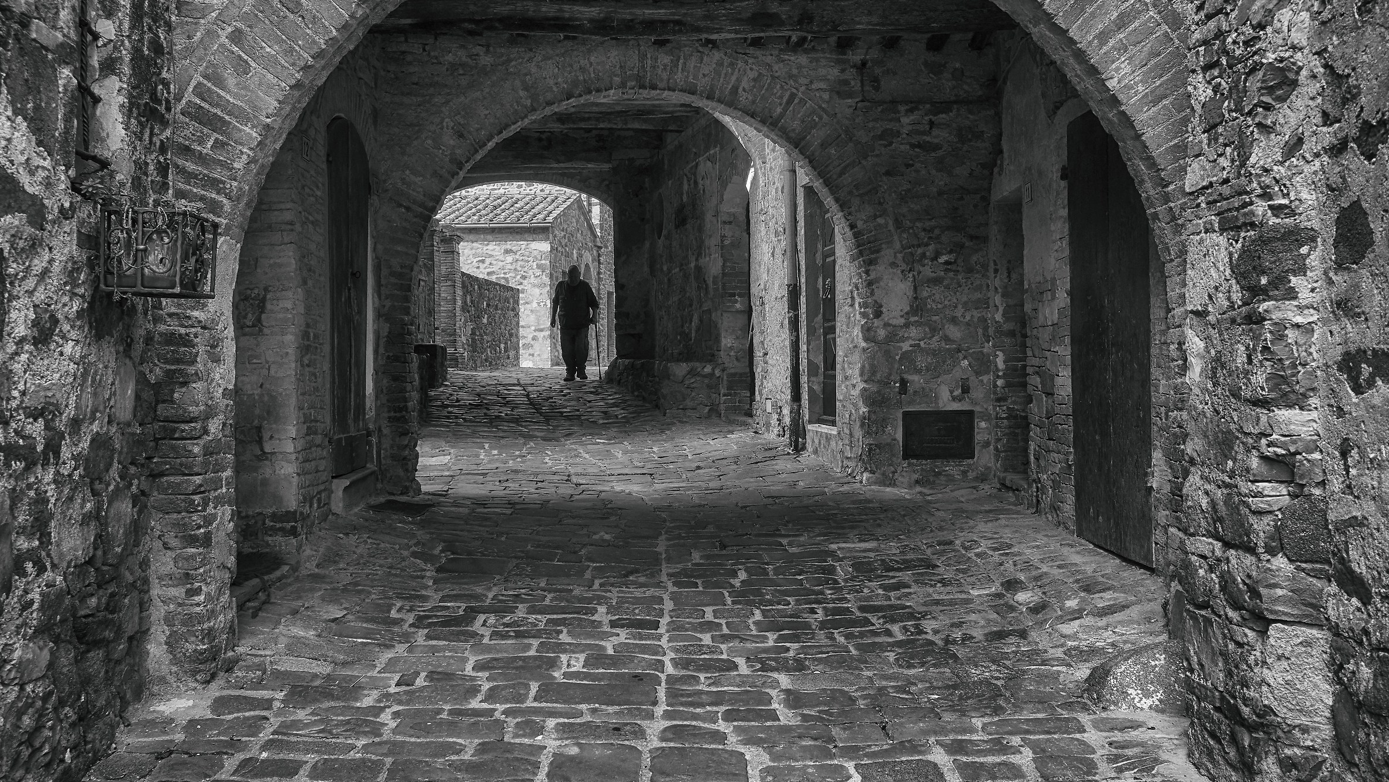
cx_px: 698
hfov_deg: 55.3
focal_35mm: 36
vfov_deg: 32.8
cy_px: 336
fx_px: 1326
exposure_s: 1/125
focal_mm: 34
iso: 640
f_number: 5.6
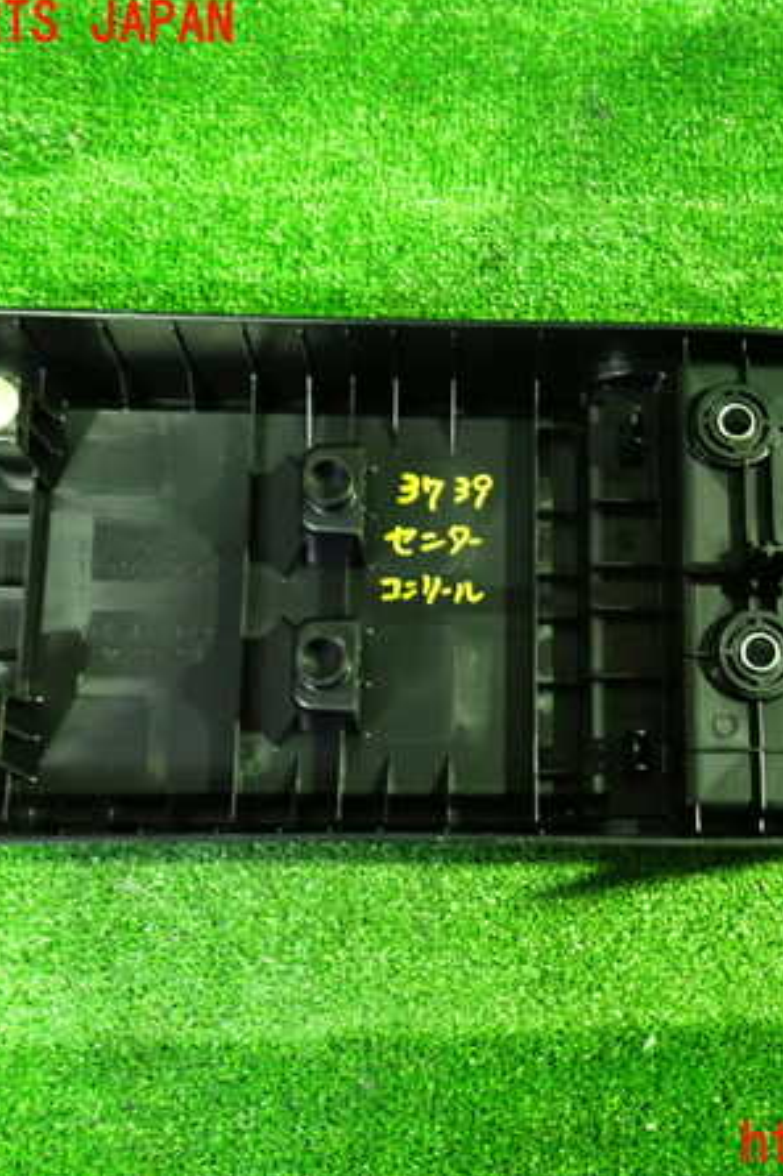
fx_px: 1371
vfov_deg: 46.4
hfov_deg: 31.5
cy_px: 585
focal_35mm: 42
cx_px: 546
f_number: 2.3
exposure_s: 1/15
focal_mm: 5.4
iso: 800
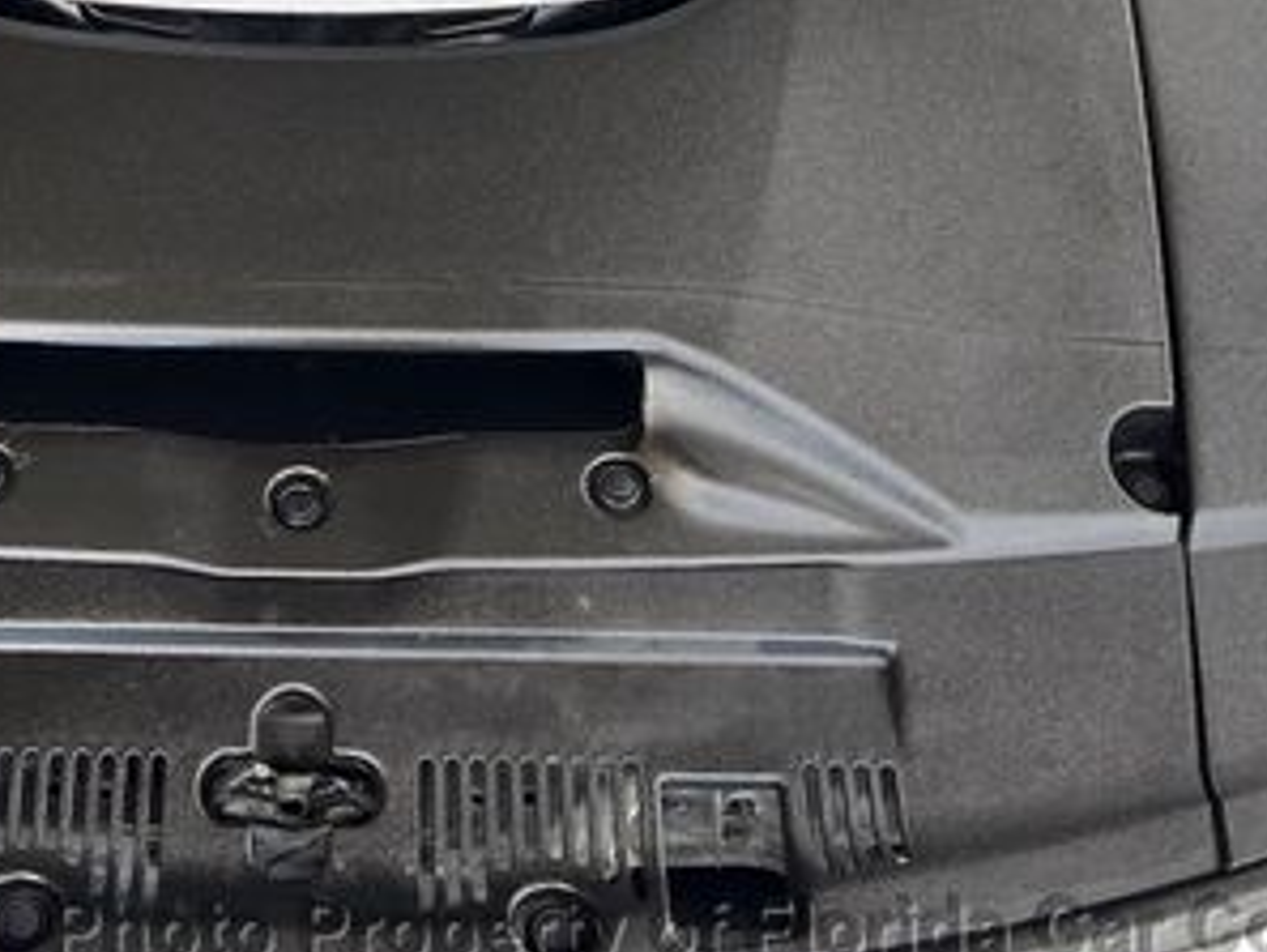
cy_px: -4
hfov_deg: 33.8
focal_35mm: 56
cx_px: 346
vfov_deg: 24.9
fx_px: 2051
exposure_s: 1/121
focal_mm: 5.7
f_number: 1.5
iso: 40
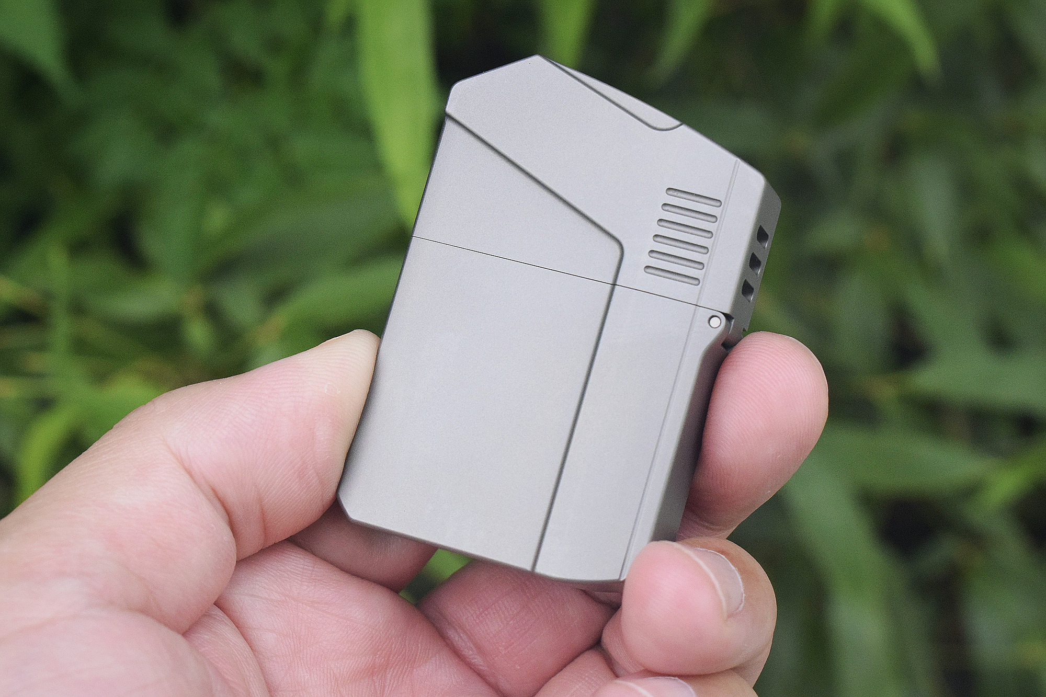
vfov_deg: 16.6
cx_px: 523
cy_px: 348
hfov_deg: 24.6
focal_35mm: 82
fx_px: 2397
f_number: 10
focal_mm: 55
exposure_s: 1/400
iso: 3200
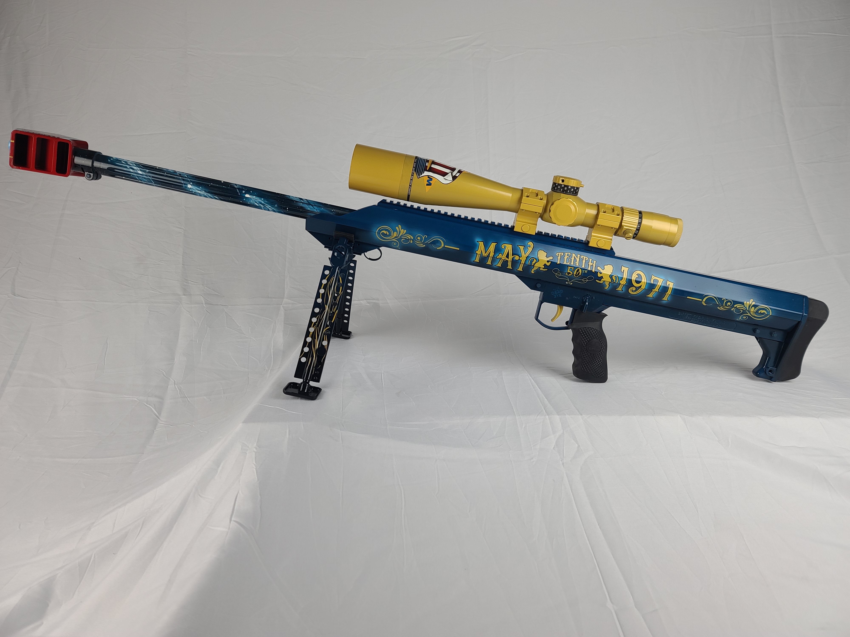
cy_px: 318
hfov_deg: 69.4
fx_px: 614
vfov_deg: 54.9
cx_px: 425
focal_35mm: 25
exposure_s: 1/60
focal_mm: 7
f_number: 1.8
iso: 40
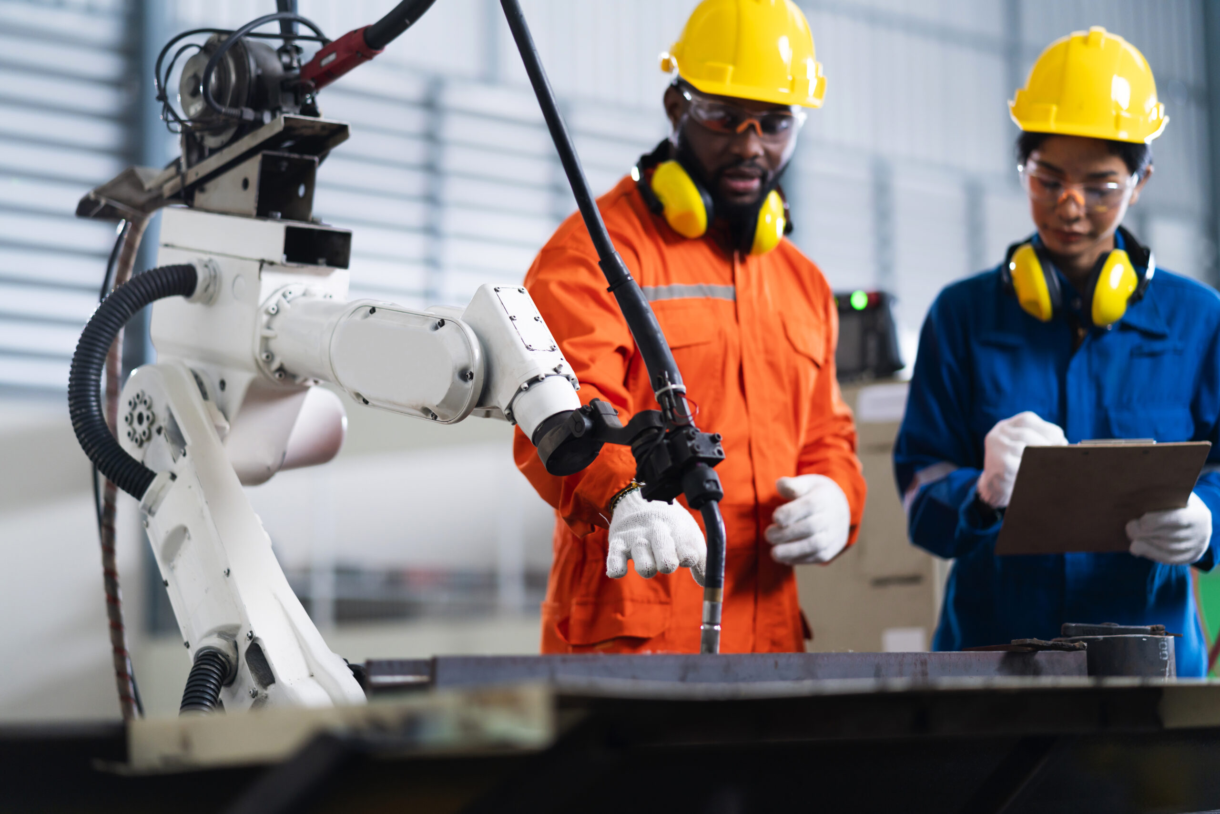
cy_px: 407
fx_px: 2881
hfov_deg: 23.9
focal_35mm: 85
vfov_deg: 16.1
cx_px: 610
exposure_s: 1/320
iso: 250
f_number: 2
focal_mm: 85
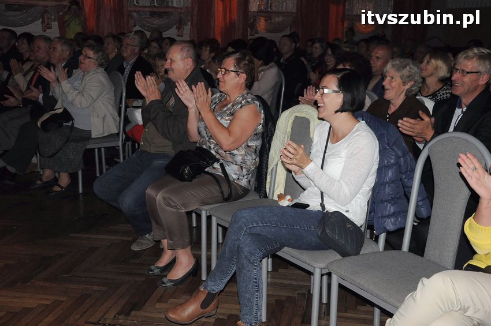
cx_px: 246
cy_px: 163
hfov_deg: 46.4
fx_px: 572
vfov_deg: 31.8
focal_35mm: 42
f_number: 5.6
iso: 2500
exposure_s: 1/60
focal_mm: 28
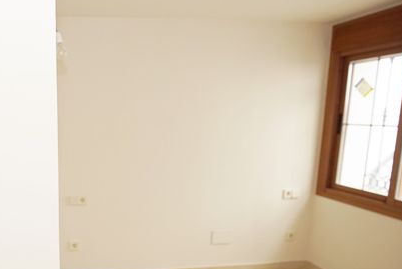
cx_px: 74
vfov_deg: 46.2
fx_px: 313
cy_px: 160
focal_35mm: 28
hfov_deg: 59.7
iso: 1600
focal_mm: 16
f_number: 4
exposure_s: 1/160
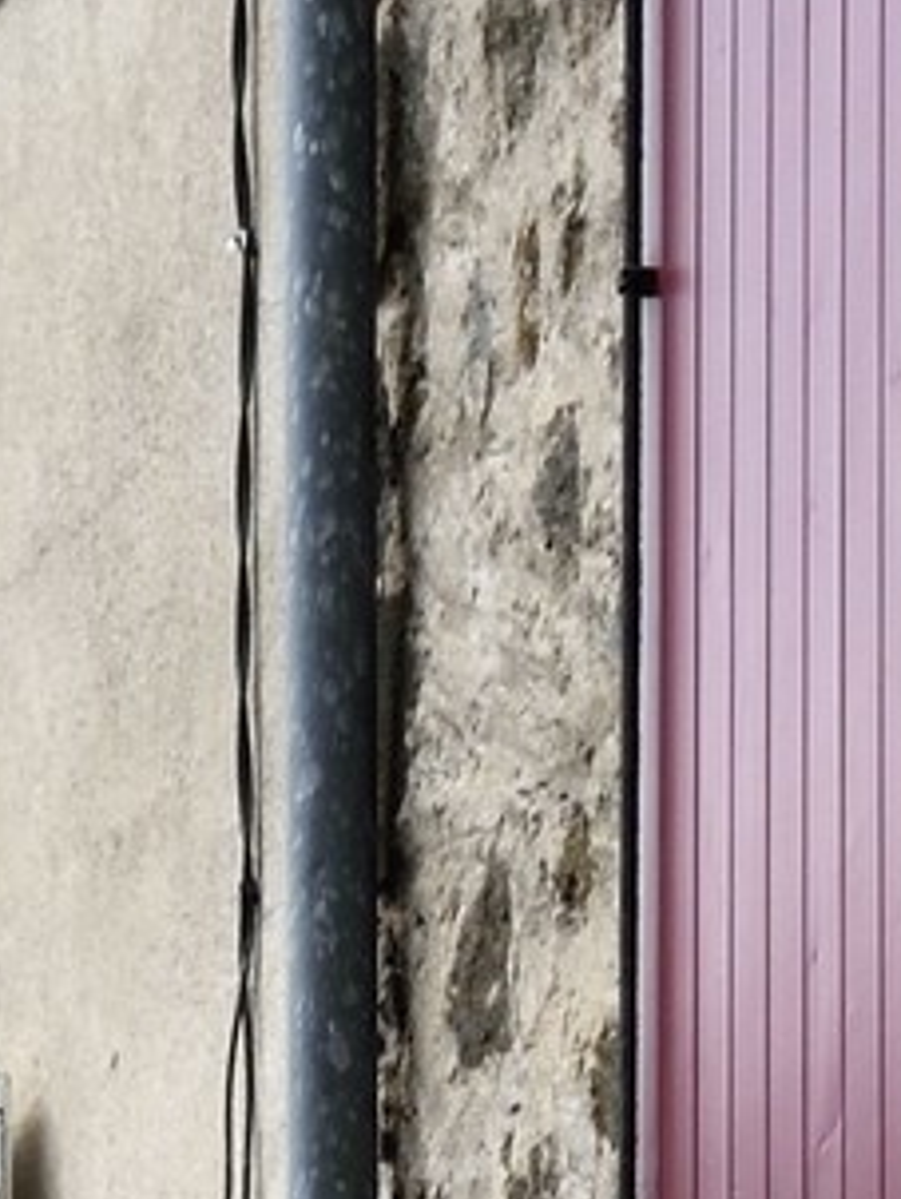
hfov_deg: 3.9
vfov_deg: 4.8
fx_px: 13238
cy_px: 4151
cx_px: -500
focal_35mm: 382
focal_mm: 50
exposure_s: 1/80
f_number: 22
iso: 400
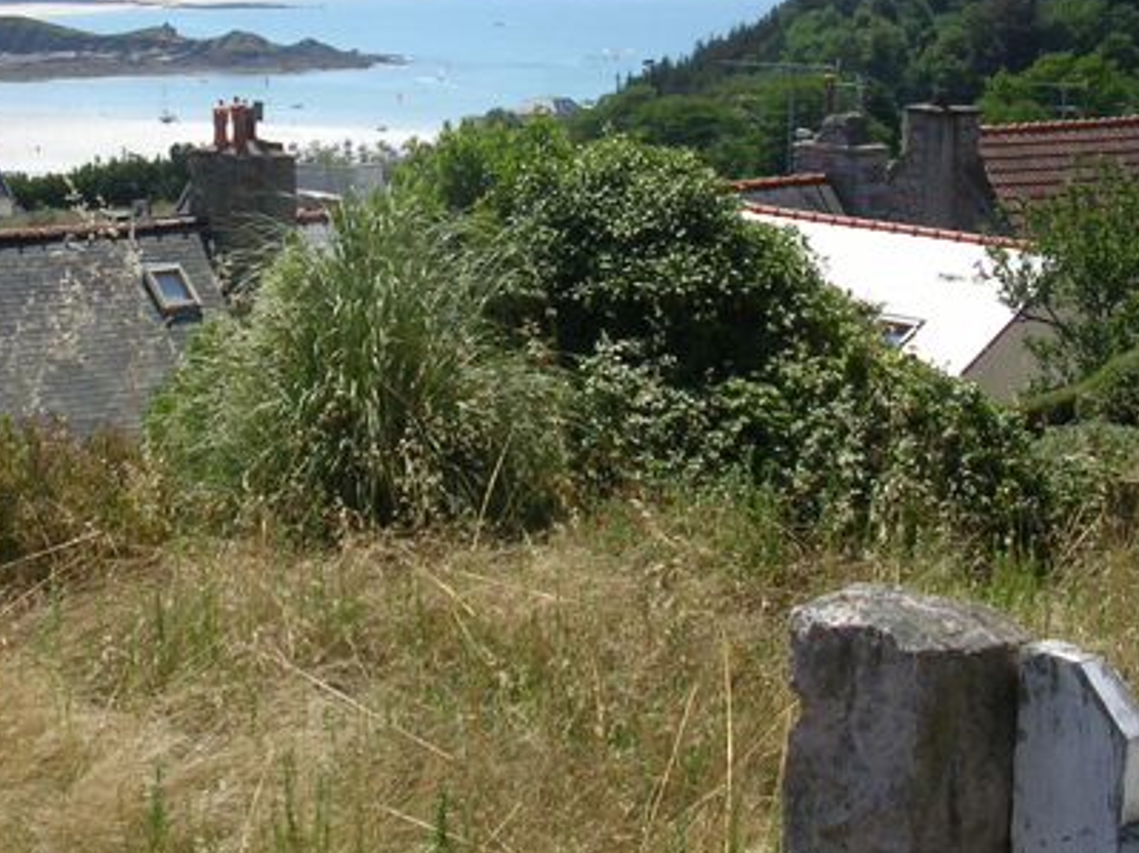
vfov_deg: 23.7
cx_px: 414
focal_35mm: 61
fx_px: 2007
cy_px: 185
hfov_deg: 31.5
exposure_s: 1/296
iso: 50
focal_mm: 5.8
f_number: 5.6
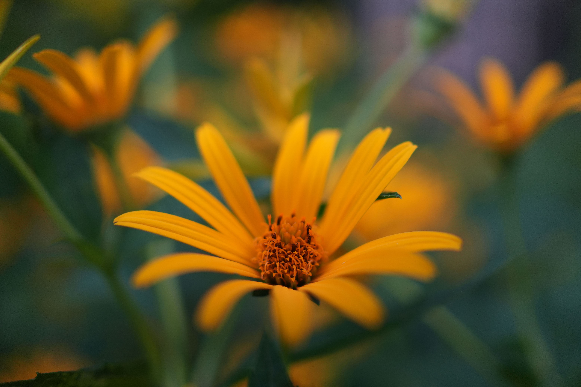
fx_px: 581
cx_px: 290
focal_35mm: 36
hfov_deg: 53.1
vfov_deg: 36.9
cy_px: 194
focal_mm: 24
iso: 400
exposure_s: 1/800
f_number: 1.8
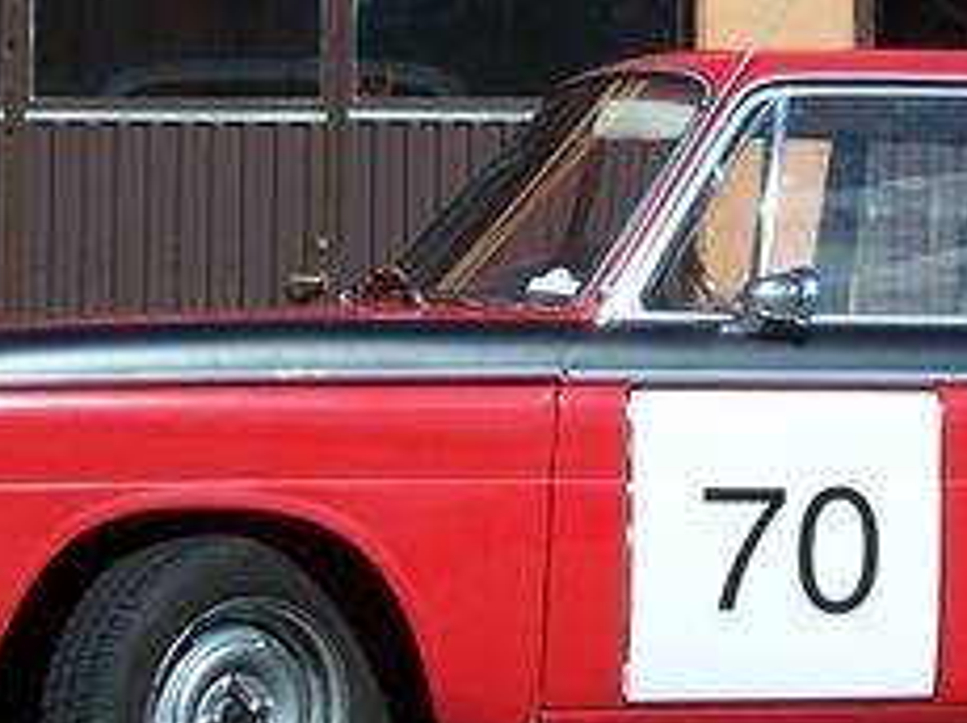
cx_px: 853
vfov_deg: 10.4
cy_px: 29
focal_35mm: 142
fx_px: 3963
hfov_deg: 13.8
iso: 80
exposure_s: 1/750
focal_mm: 8.5
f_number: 4
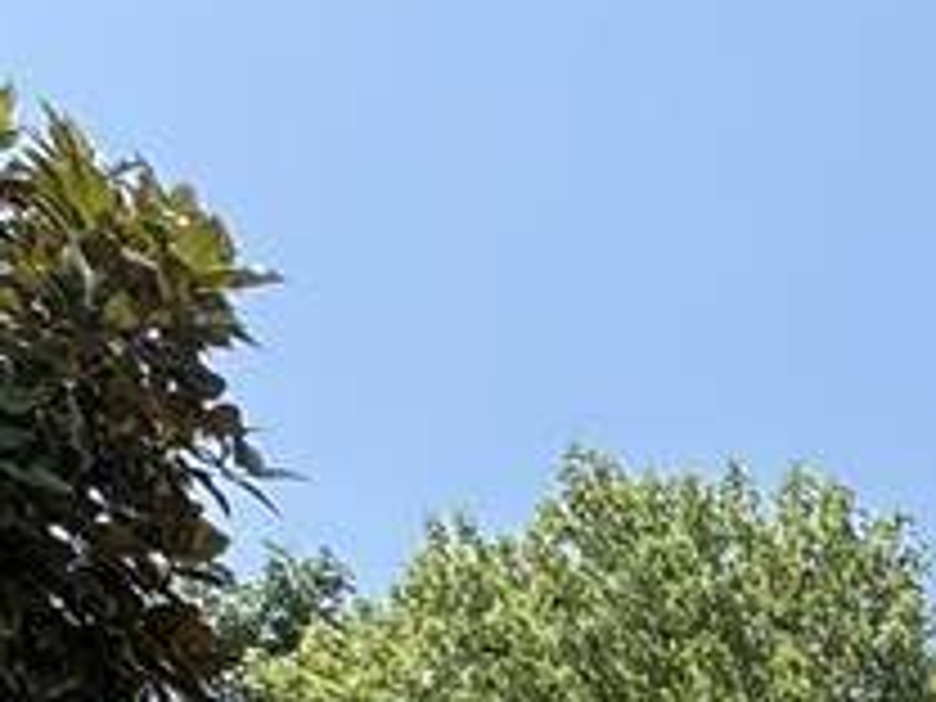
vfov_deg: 11.4
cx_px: 2084
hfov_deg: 15.6
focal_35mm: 86
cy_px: 2034
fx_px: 2325
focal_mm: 2.22
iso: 50
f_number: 2.2
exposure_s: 1/625
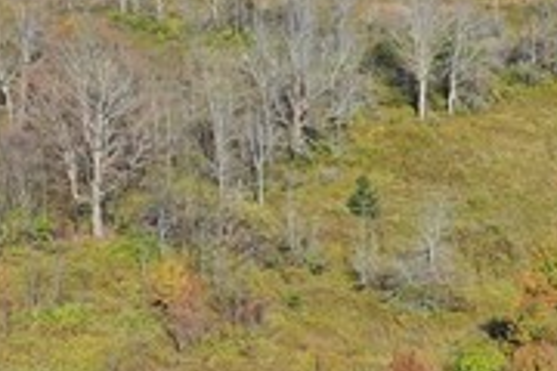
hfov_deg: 11.9
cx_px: 650
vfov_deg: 8.0
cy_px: -111
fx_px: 2615
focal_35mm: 169
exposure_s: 1/1600
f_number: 2.8
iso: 100
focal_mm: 10.26
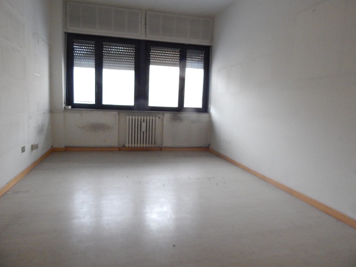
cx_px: 178
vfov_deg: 58.9
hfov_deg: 73.9
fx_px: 237
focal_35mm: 23
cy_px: 134
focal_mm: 4
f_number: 3
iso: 800
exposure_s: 1/4
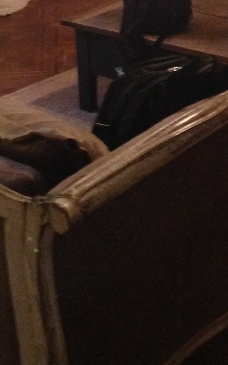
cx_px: 130
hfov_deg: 13.5
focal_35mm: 97
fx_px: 964
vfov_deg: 20.0
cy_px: -80
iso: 500
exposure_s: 1/15
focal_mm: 4.12
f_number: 2.4
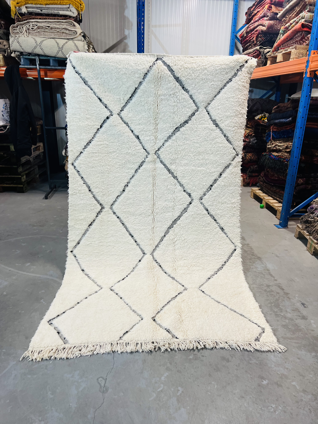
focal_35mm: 26
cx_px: 159
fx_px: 318
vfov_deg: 67.3
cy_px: 212
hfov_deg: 53.1
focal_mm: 5.7
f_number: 1.5
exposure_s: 1/100
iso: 125
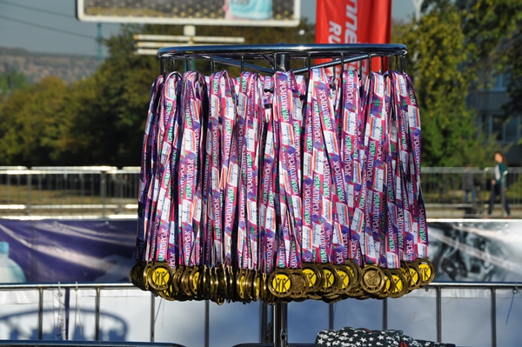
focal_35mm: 158
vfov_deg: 8.7
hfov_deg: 13.1
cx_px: 261
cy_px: 174
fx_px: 2282
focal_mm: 105
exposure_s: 1/500
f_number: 11
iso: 200
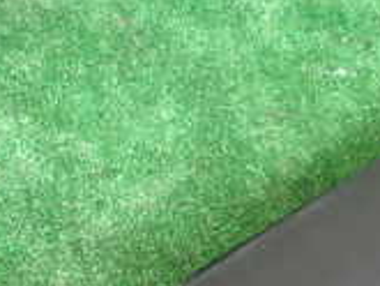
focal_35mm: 109
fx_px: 1197
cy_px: 272
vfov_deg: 13.4
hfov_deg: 17.3
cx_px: 440
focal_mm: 5.4
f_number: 2.3
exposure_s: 1/30
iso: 250
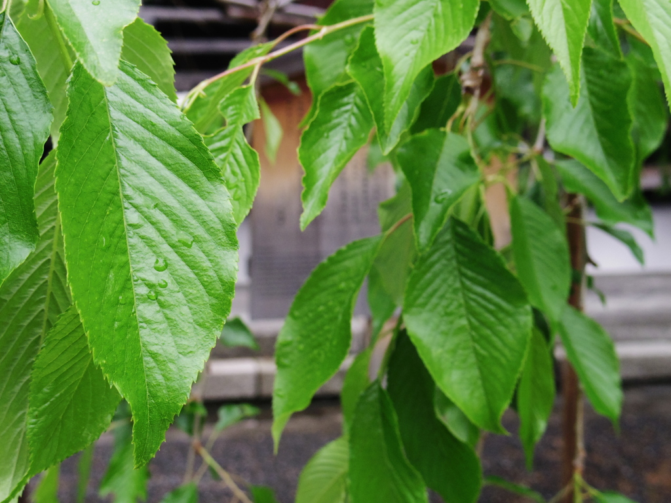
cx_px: 336
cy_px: 252
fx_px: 911
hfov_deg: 40.4
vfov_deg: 30.9
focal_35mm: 47
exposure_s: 1/60
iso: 400
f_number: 3.5
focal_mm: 8.5
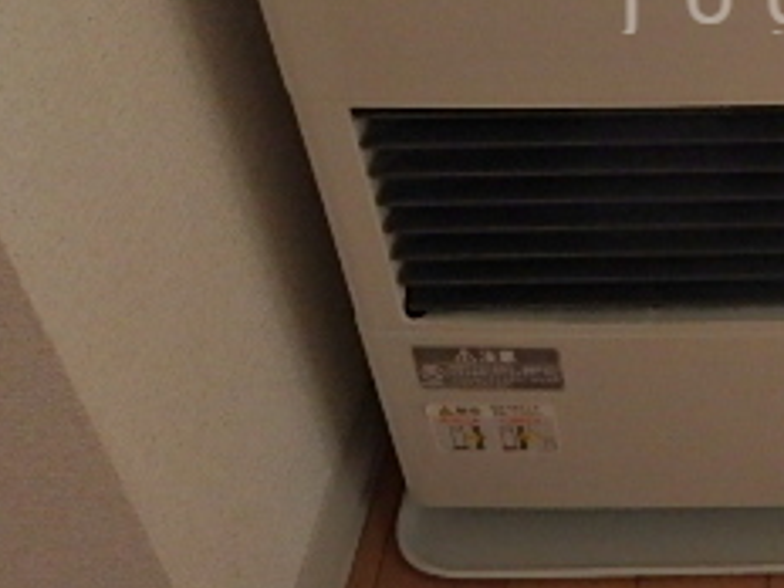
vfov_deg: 24.1
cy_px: -7
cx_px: 841
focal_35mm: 58
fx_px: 1314
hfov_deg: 30.1
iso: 500
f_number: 3.5
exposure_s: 1/30
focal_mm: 3.7
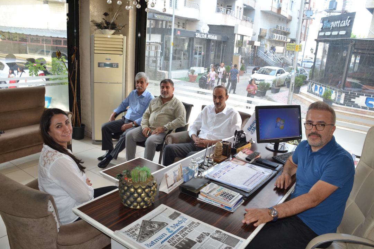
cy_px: 124
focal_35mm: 27
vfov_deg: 47.9
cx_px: 187
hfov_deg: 67.4
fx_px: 280
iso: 400
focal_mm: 18
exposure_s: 1/80
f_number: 4
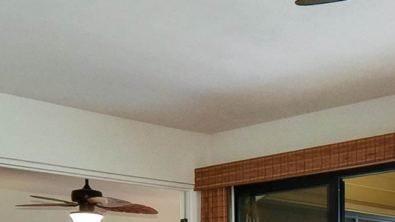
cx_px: 422
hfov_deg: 25.4
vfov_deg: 14.4
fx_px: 817
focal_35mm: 78
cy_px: 338
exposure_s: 1/60
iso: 6400
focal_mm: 15
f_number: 16
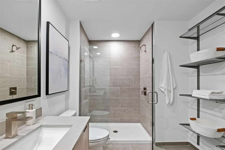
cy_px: 75
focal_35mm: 15
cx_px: 112
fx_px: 94
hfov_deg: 100.4
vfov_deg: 77.3
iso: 640
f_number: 4.5
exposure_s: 1/8
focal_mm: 10
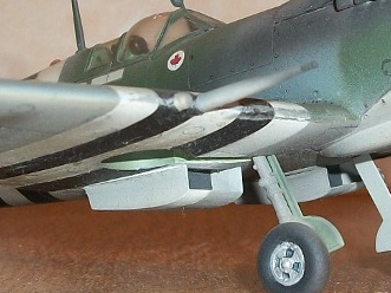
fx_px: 1118
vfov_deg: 14.8
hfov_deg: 19.8
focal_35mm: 99
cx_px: 139
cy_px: 34
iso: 80
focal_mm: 5.7
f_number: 2.9
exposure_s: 1/30
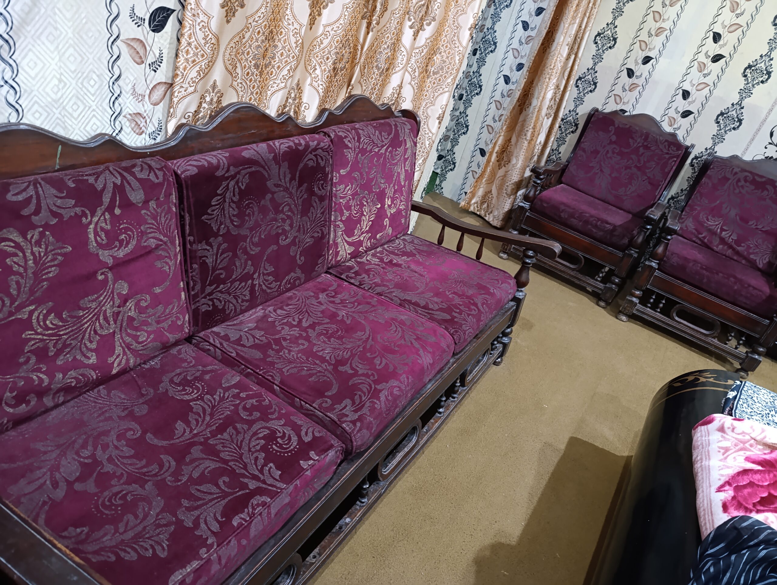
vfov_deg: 59.0
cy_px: 292
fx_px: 517
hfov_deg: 73.8
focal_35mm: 23
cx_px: 388
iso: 4000
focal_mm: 6.14
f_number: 1.6
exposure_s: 1/25
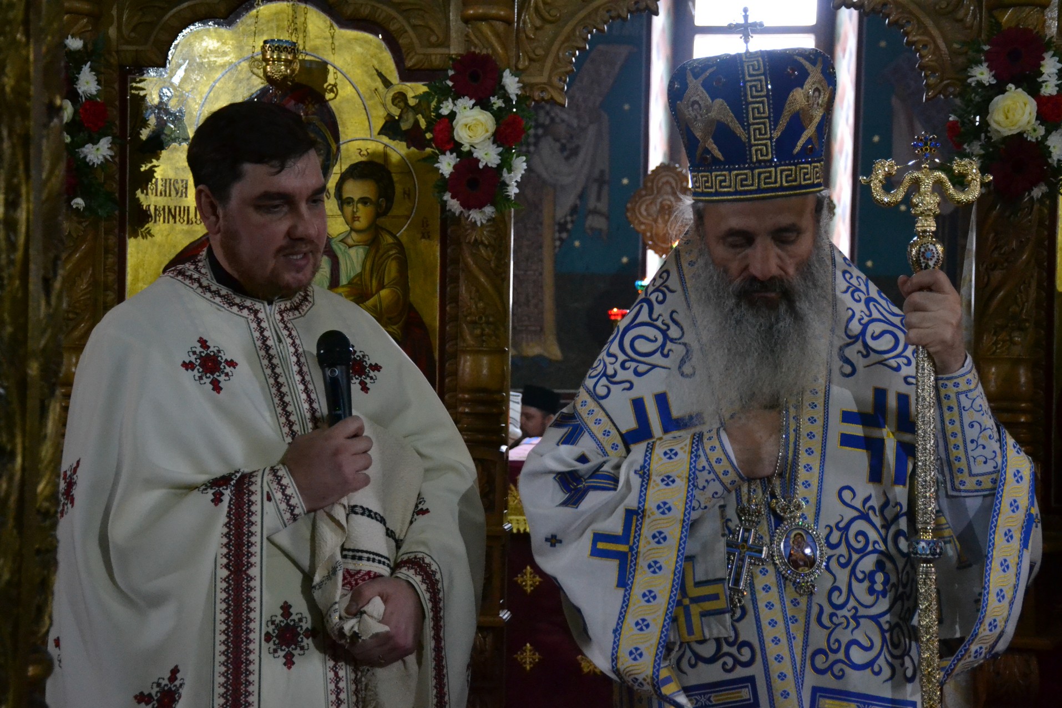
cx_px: 531
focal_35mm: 60
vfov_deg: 22.6
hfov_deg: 33.4
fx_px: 1770
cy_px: 354
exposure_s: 1/60
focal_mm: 40
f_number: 4.5
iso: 3200
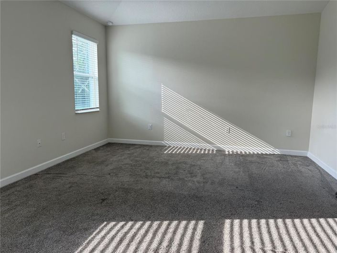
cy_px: 126
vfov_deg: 56.8
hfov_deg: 71.6
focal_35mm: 24
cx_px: 168
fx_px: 234
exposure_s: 1/147
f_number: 1.78
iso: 100
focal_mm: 6.76
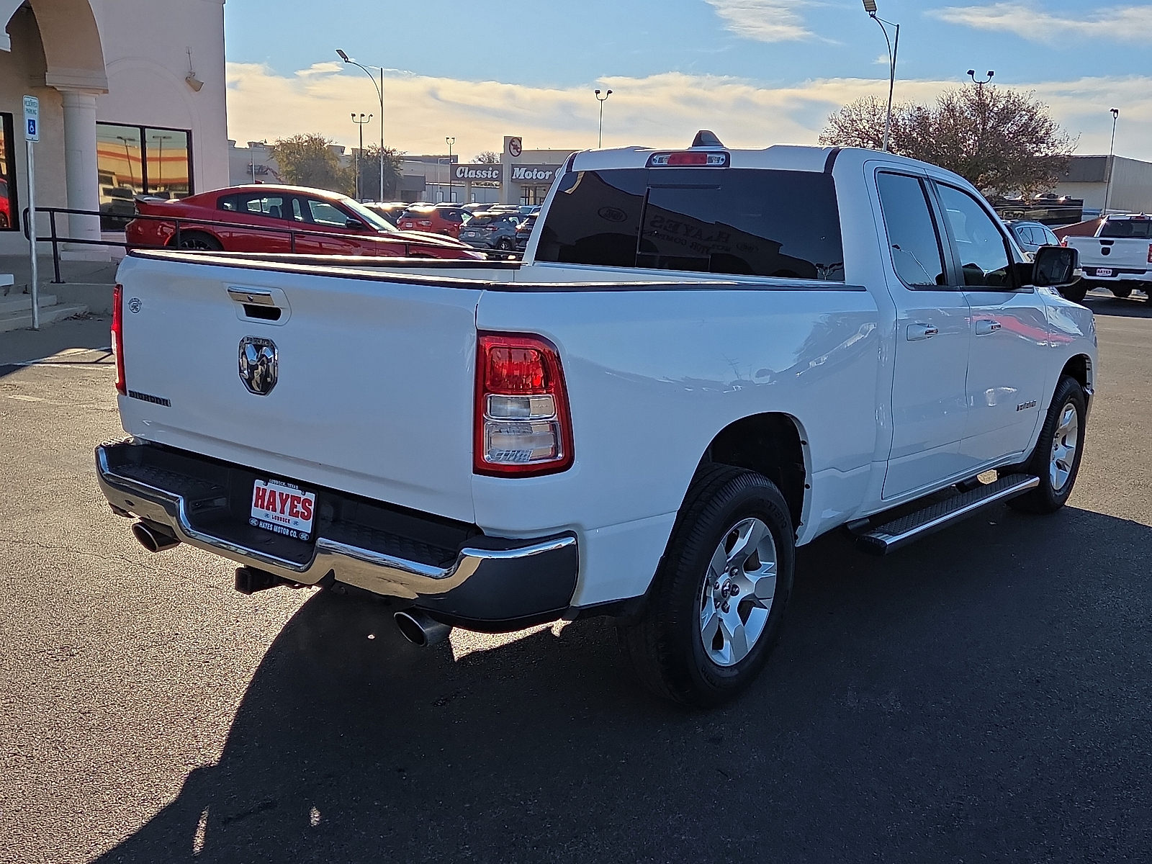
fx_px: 1131
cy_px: 432
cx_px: 576
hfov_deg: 54.0
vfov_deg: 41.8
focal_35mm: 34
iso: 25
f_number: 1.8
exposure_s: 1/3333
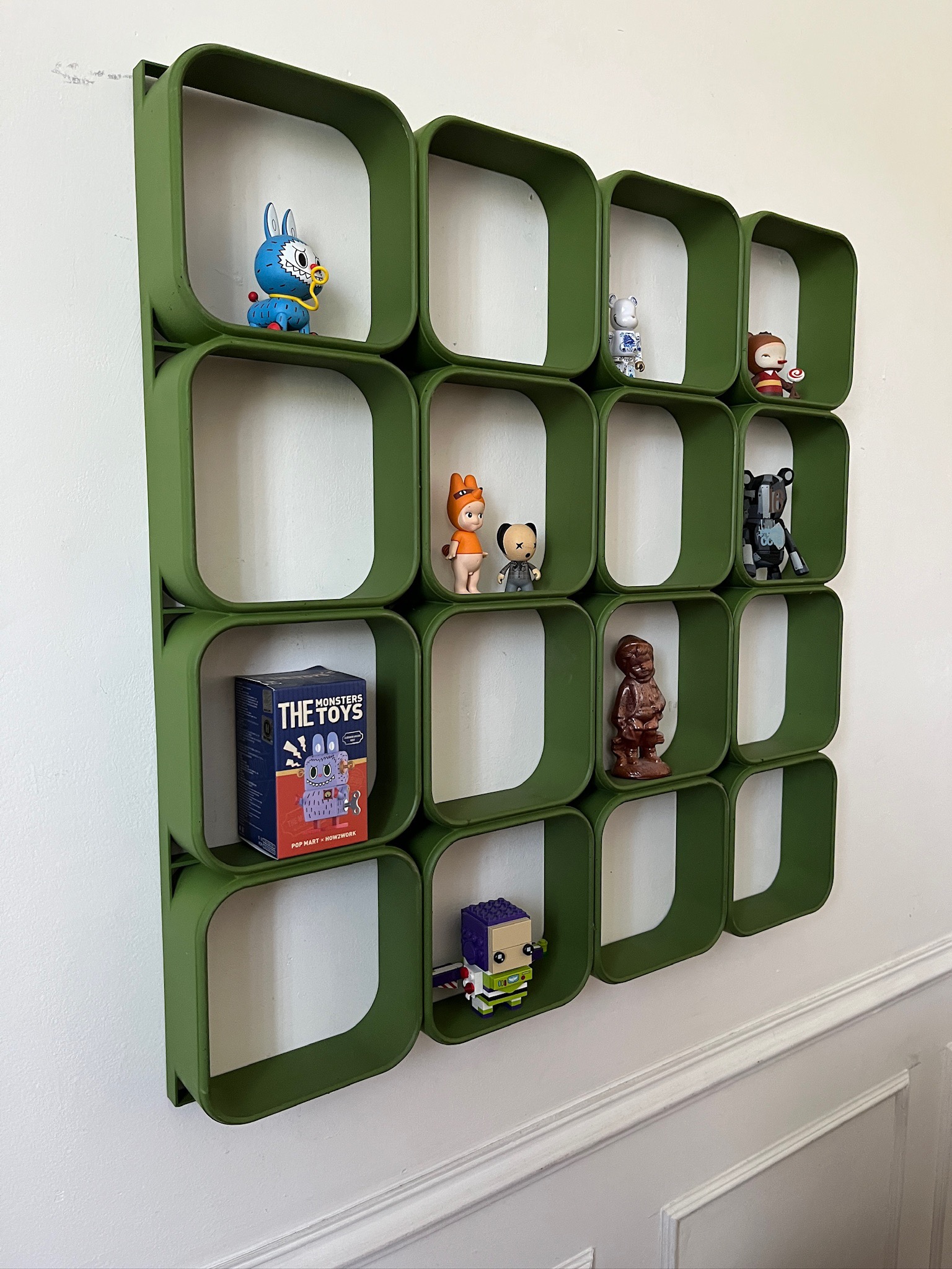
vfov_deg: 67.3
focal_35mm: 26
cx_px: 476
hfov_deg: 53.1
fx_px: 953
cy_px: 634
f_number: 1.6
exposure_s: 1/60
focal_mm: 5.1
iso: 320
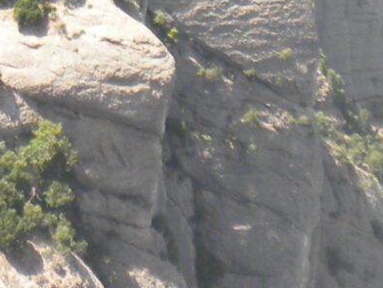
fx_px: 2680
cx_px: -293
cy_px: -621
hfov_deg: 7.9
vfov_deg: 5.7
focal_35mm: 242
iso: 64
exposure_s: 1/248
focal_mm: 6.6
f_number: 3.5
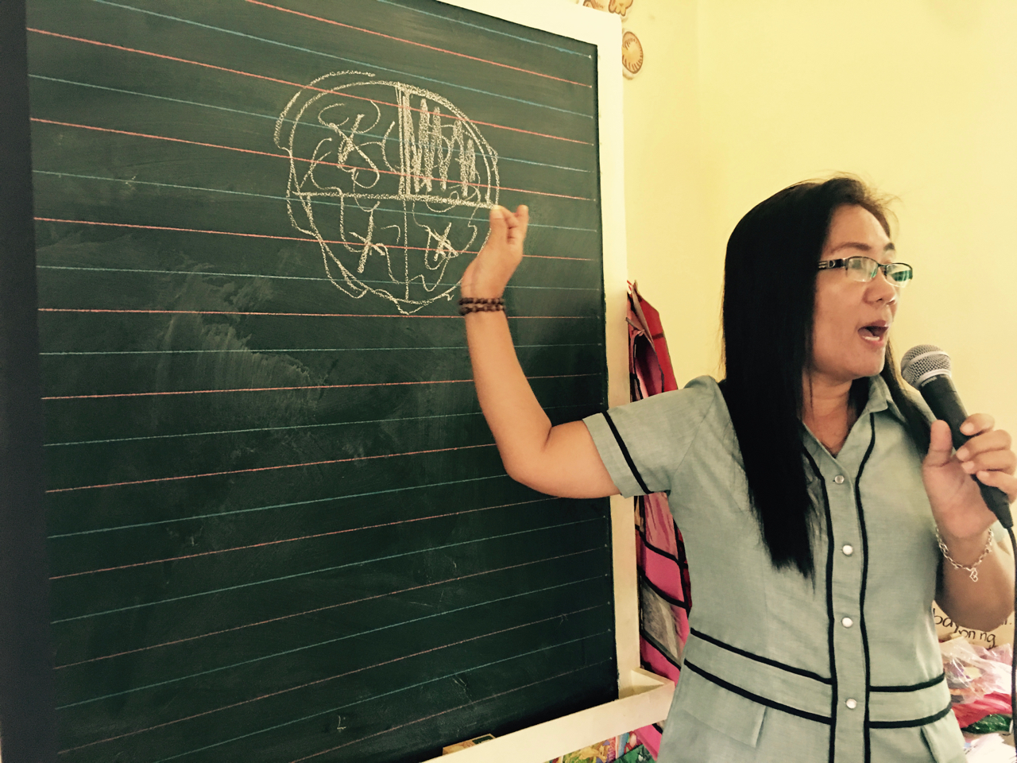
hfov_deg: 61.7
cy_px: 382
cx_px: 508
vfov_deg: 48.2
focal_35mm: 29
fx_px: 852
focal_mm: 4.15
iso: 80
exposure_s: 1/10
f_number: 2.2
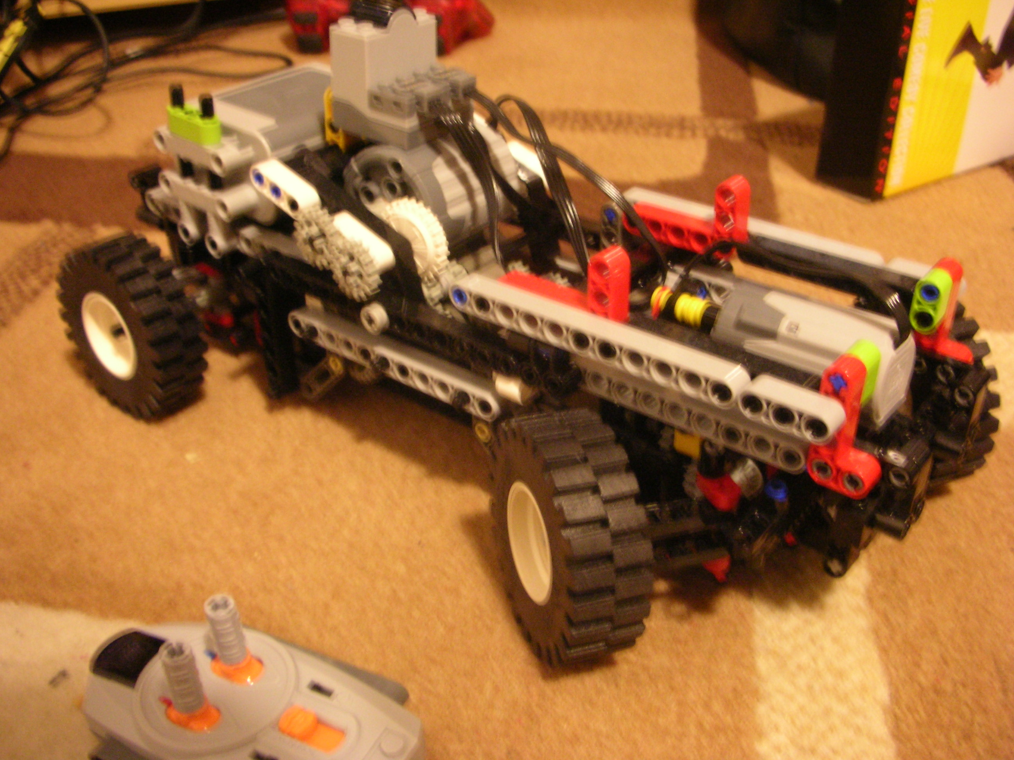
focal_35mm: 35
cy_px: 380
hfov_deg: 52.6
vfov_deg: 40.7
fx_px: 1025
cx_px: 507
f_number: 3
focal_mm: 5.8
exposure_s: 1/1.4
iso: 200
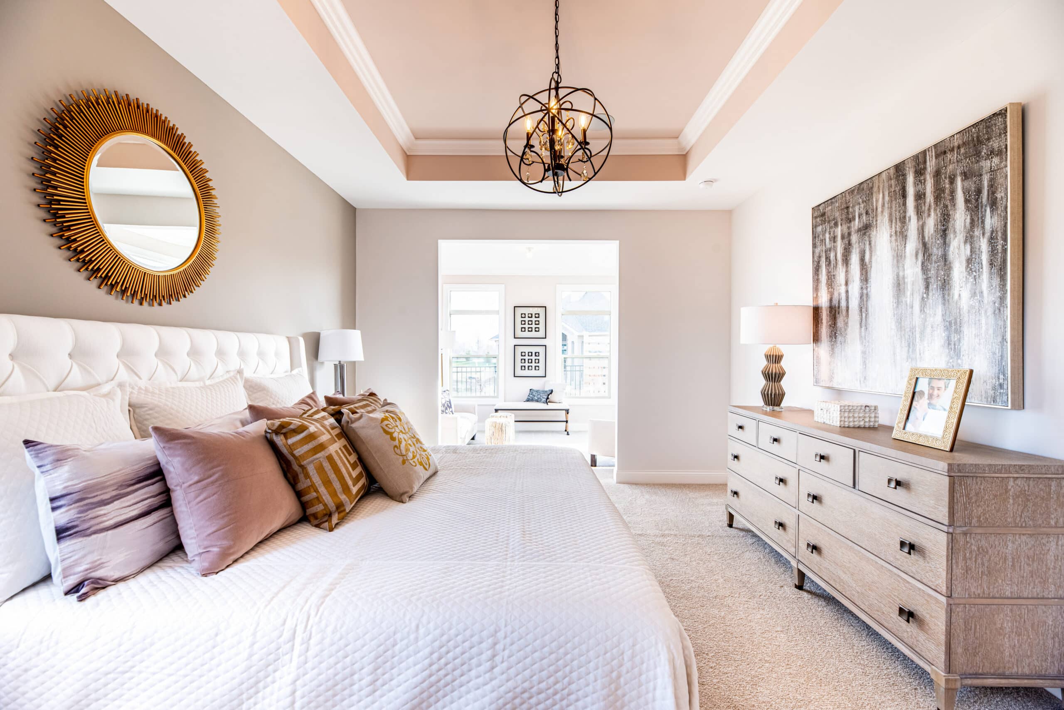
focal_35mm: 14
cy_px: 355
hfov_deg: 104.3
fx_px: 414
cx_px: 532
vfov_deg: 81.2
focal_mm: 14
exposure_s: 1/250
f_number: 8
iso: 200
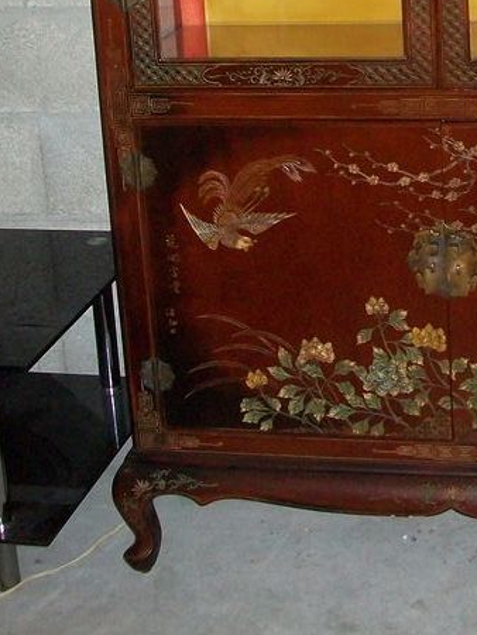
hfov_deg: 18.0
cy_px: 10
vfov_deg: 23.4
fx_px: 1468
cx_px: 463
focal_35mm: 80
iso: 160
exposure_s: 1/60
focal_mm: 6
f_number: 2.7
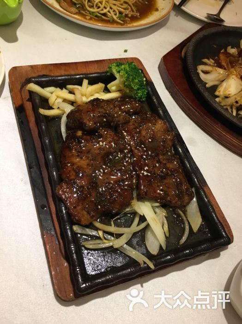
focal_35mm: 29
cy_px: 162
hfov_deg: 48.2
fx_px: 271
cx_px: 121
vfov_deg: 61.7
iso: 125
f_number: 2.2
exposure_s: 1/33
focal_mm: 4.15
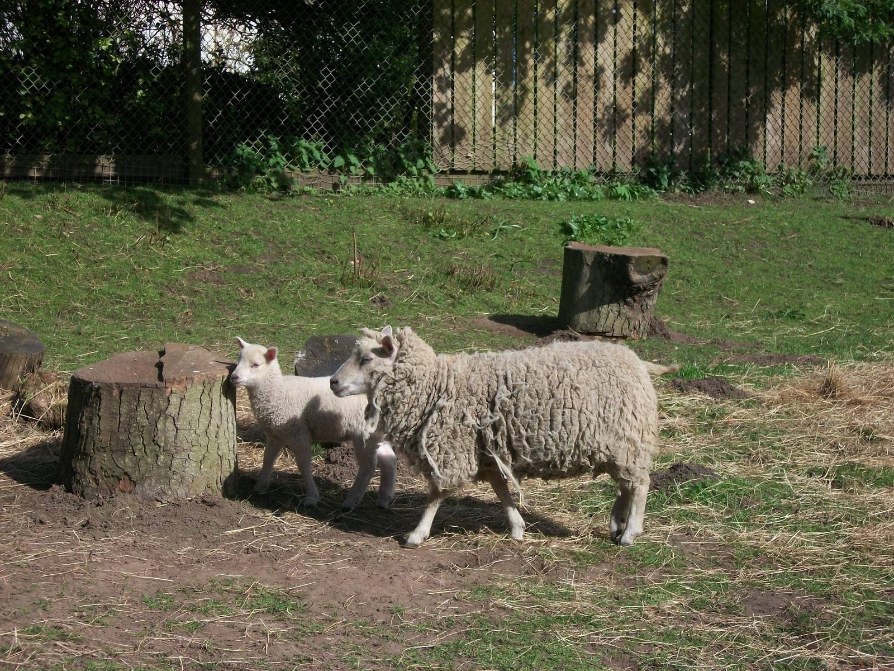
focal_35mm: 77
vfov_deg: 19.1
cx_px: 447
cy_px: 336
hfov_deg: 25.3
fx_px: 1989
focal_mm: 13.7
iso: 80
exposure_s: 1/640
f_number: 4.6
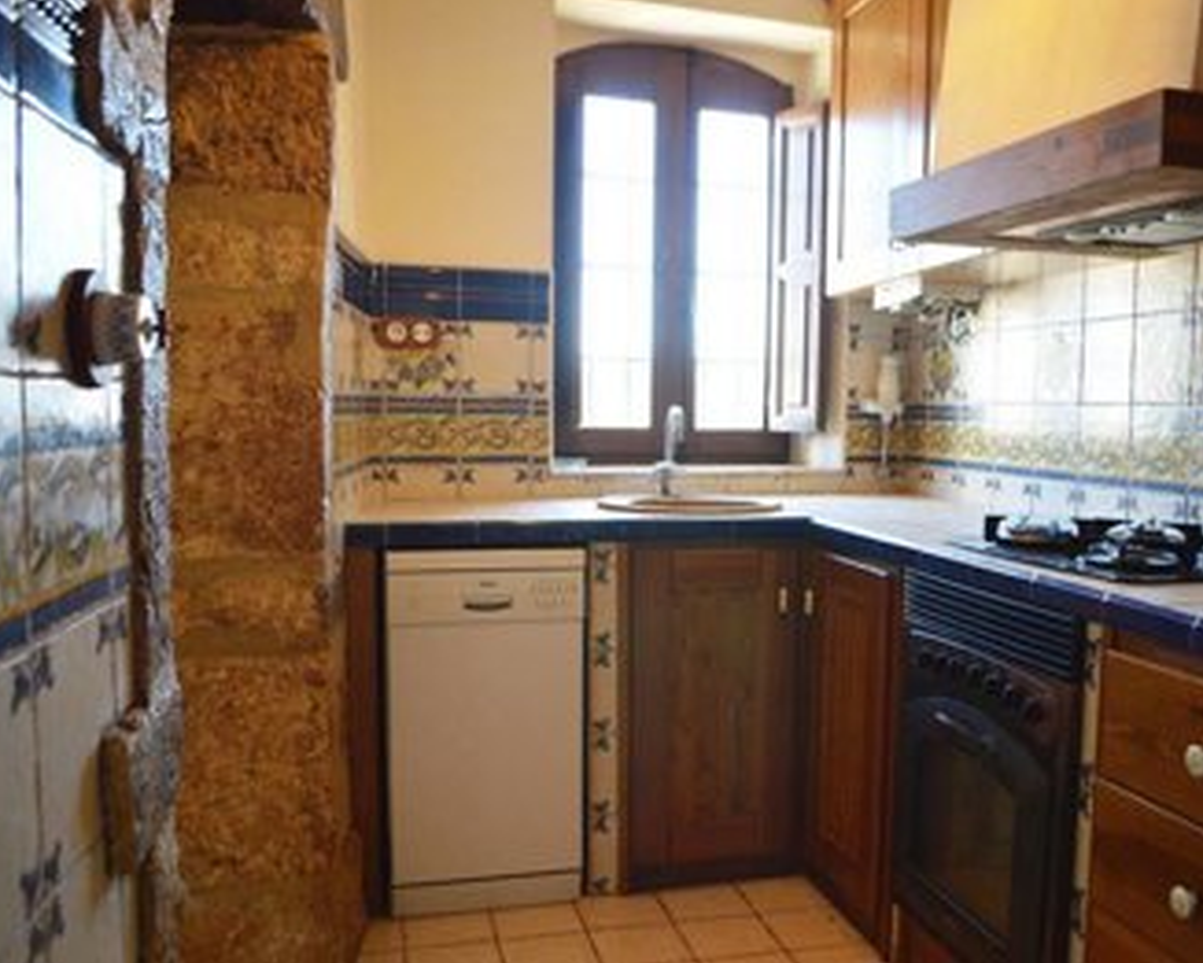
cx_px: 686
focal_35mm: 31
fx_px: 1104
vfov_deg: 47.1
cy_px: 478
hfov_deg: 56.9
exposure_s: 1/50
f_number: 3.5
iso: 400
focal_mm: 18
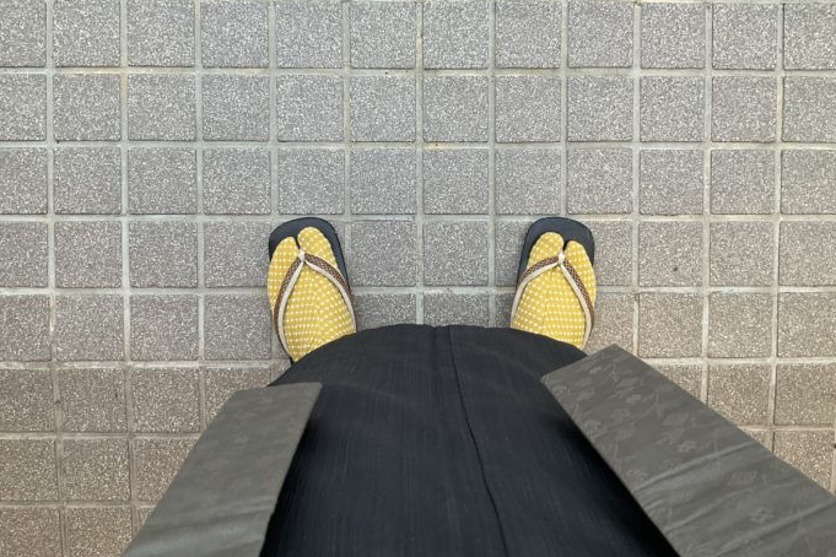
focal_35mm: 31
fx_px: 720
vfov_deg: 42.2
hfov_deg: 60.3
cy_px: 242
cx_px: 424
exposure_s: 1/60
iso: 80
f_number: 1.8
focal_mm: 3
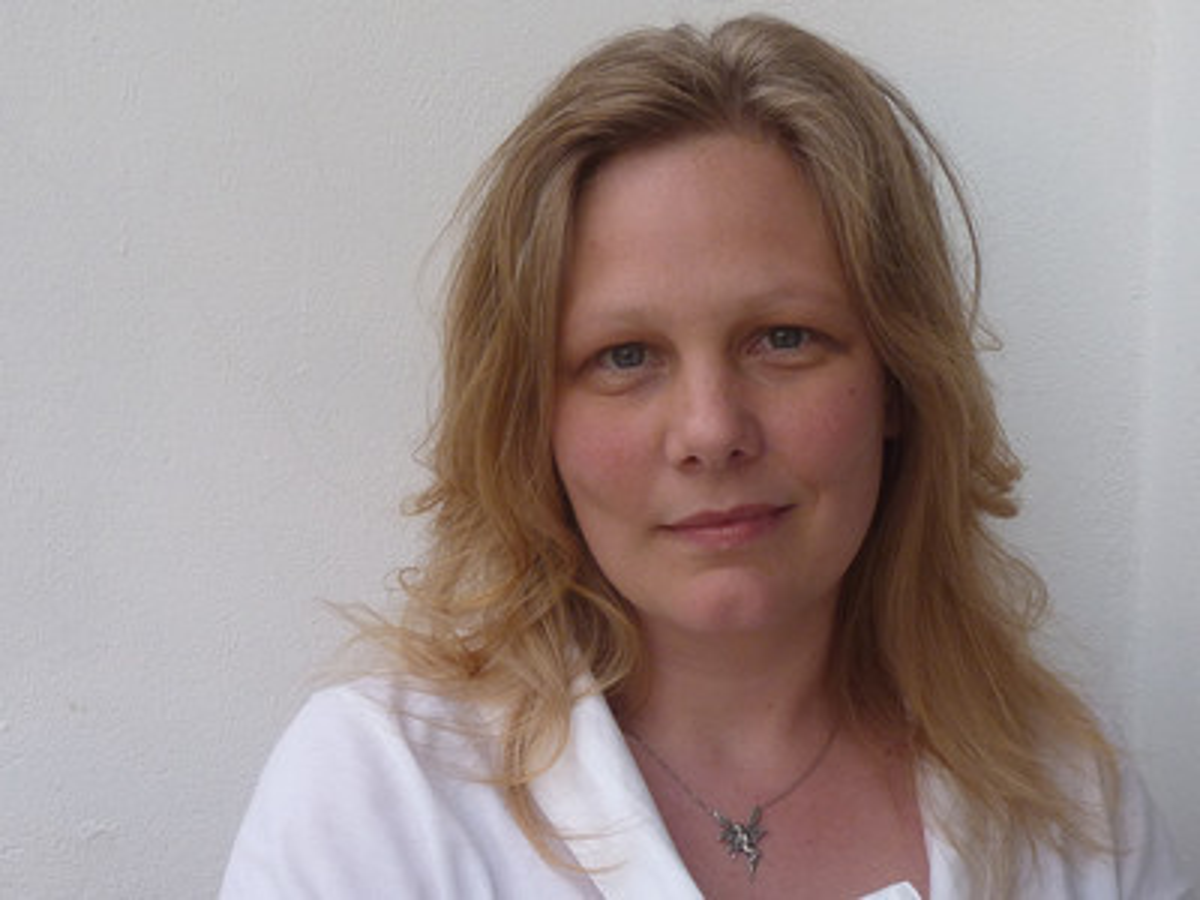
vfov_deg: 19.4
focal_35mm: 76
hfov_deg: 25.7
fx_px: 2635
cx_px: 600
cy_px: 450
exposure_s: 1/30
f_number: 3.7
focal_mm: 6.9
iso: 125
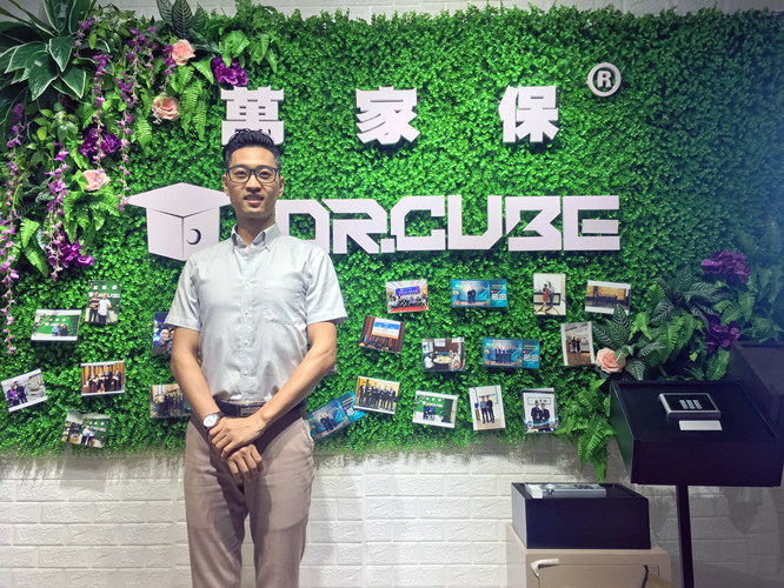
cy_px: 294
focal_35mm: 29
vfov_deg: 48.3
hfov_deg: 61.6
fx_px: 657
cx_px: 392
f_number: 2.2
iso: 40
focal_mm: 4.15
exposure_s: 1/100
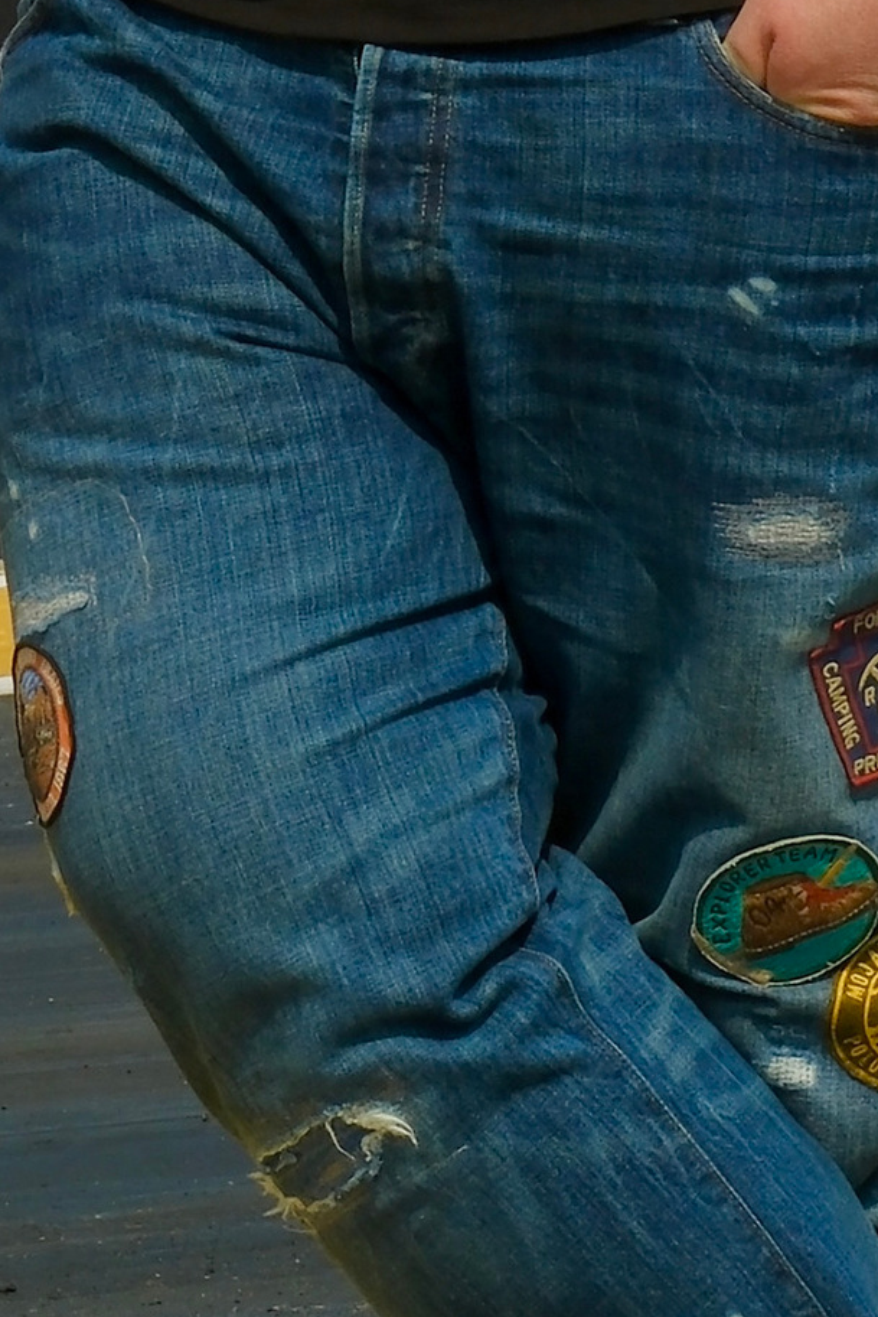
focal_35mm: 572
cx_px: 104
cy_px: -310
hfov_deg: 2.4
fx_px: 20916
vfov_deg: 3.6
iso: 160
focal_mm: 90.9
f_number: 18
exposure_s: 1/200
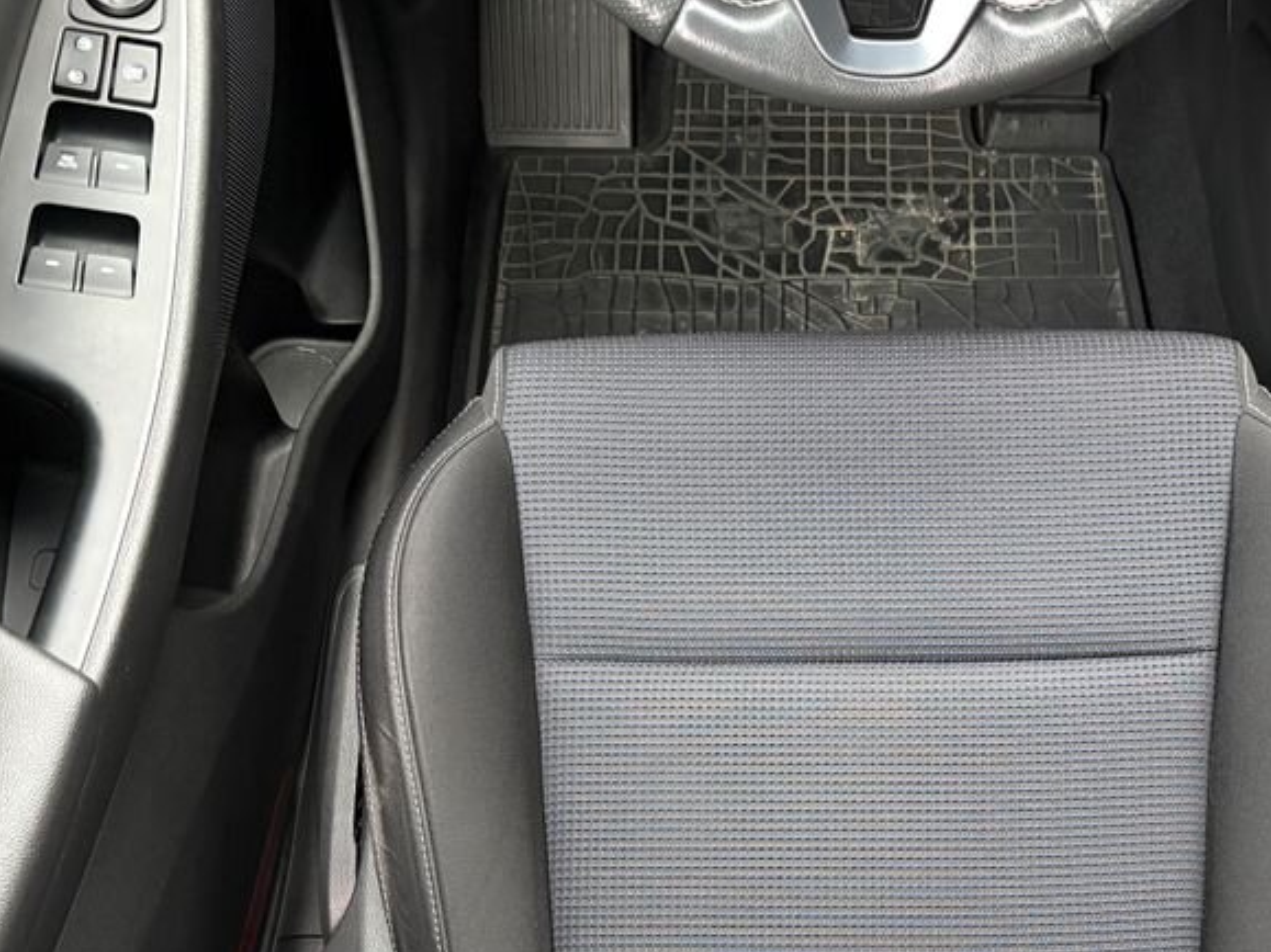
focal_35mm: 46
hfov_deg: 40.9
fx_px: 1689
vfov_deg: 30.9
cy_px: 735
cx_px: 819
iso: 500
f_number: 1.6
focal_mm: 5.96
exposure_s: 1/33
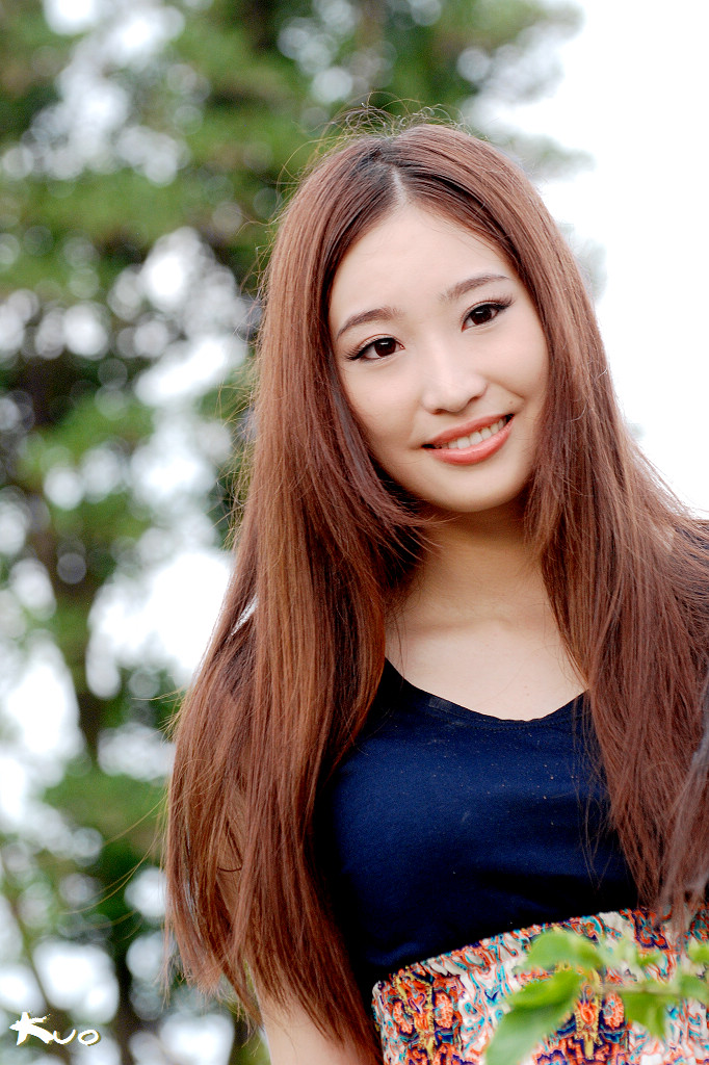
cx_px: 354
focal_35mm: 174
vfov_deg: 11.8
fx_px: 5143
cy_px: 532
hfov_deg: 7.9
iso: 400
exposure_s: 1/60
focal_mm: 116
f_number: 5
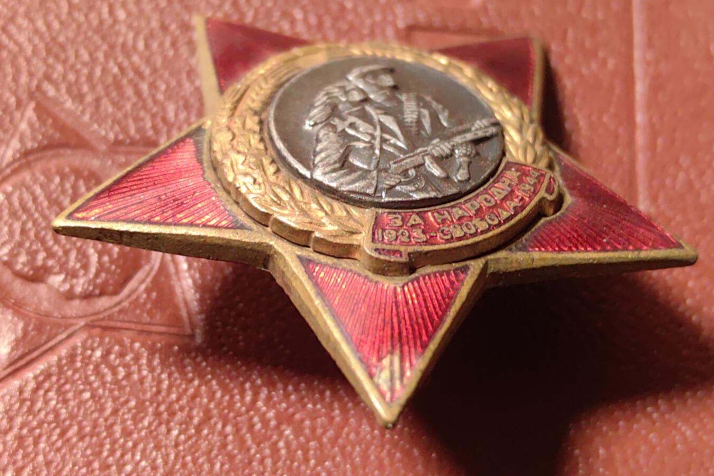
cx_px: 357
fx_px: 1408
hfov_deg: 28.5
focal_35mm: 71
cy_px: 205
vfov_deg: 19.2
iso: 125
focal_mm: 5.75
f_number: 2
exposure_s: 1/50
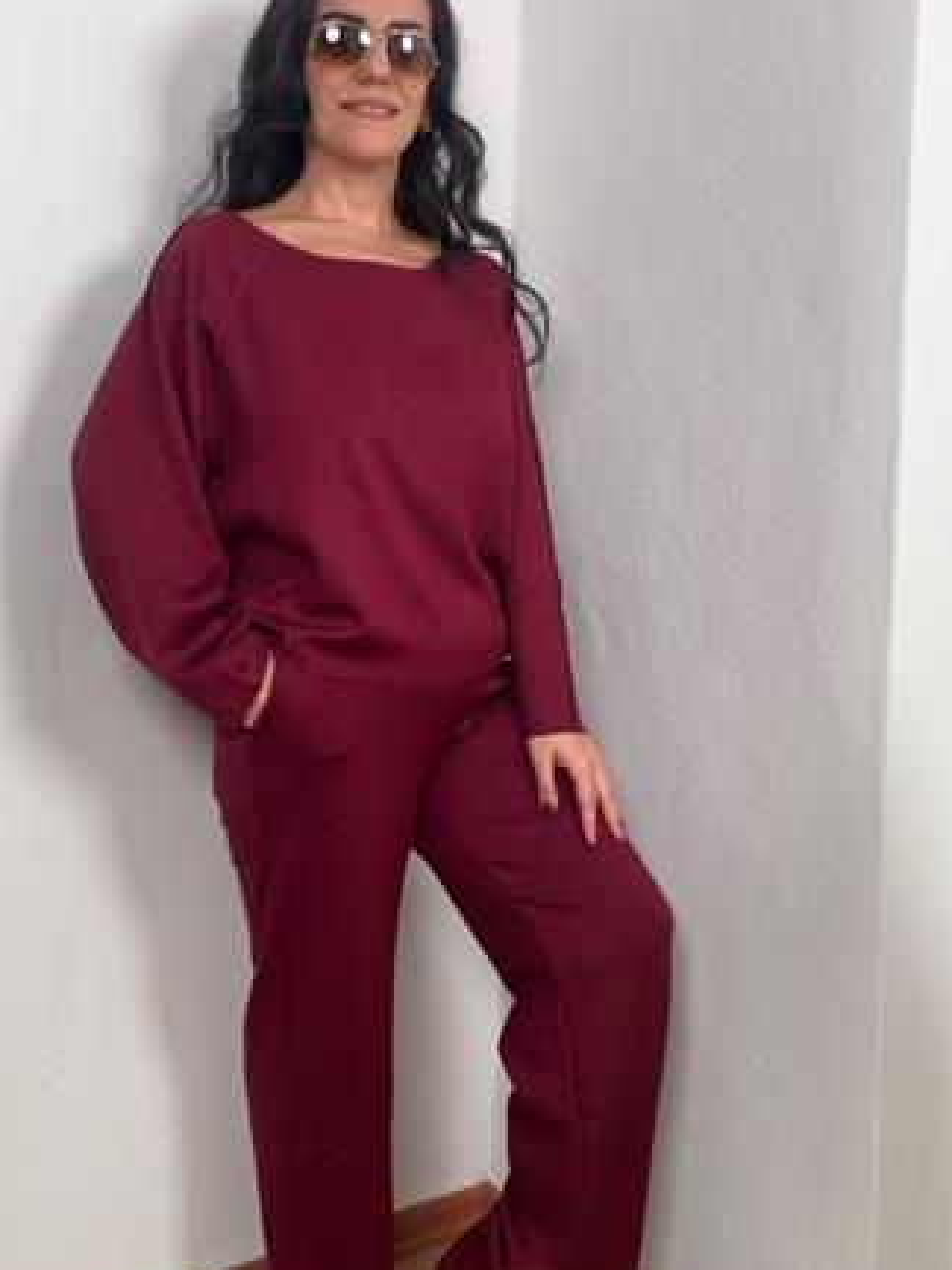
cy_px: 634
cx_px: 394
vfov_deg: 50.1
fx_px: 1357
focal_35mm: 37
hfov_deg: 38.5
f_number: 2.2
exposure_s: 1/105
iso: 100
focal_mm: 2.71
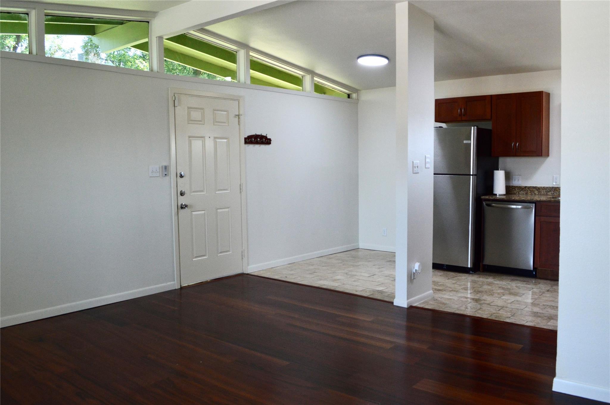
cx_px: 305
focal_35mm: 27
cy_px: 202
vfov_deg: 47.8
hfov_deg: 67.4
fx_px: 457
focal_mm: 18
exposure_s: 1/60
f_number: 5.6
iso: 800
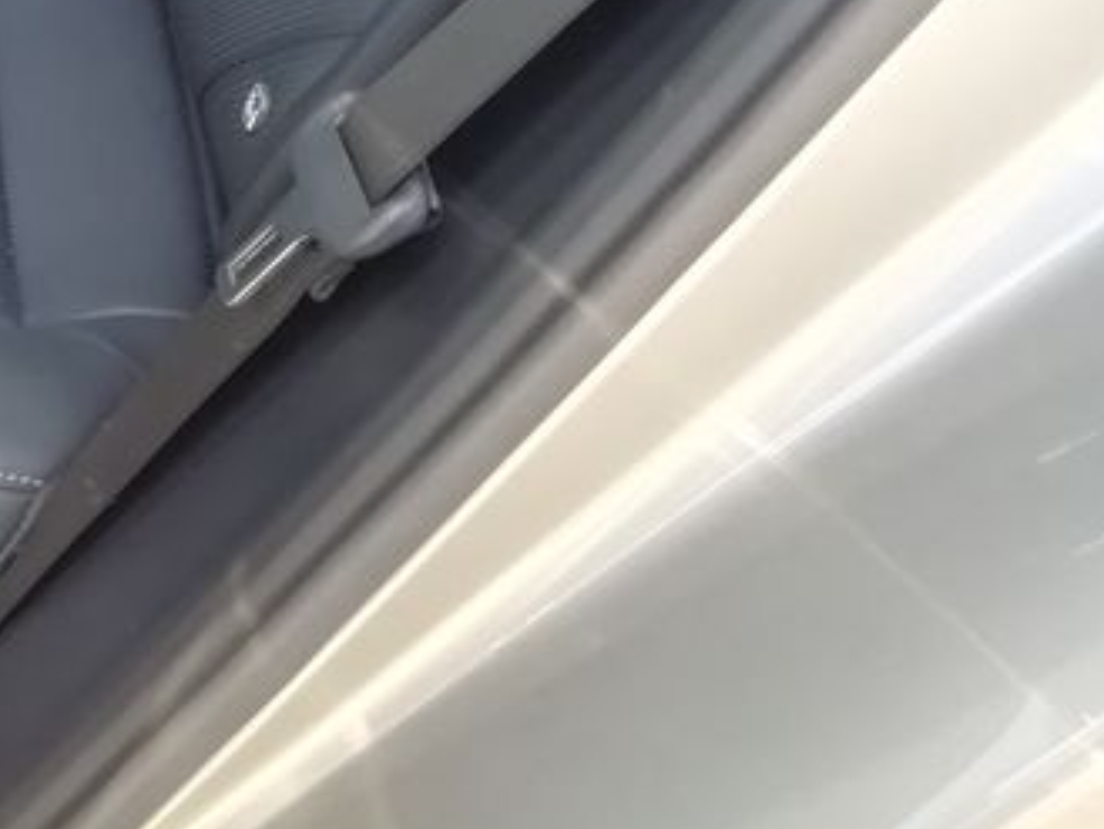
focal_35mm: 81
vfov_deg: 16.6
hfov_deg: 20.6
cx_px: -547
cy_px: -423
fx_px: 2584
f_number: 2.2
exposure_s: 1/33.3
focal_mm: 3.21
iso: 100
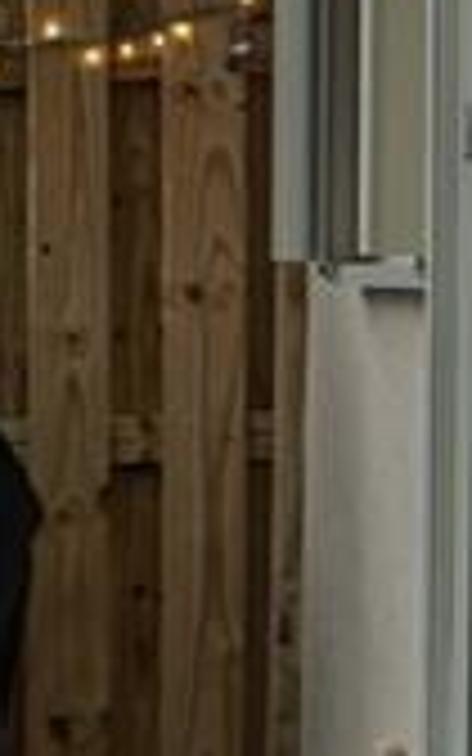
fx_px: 3005
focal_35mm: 146
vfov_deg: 14.3
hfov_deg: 7.0
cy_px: 176
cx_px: -1389
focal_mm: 10
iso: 160
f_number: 8
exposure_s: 1/15
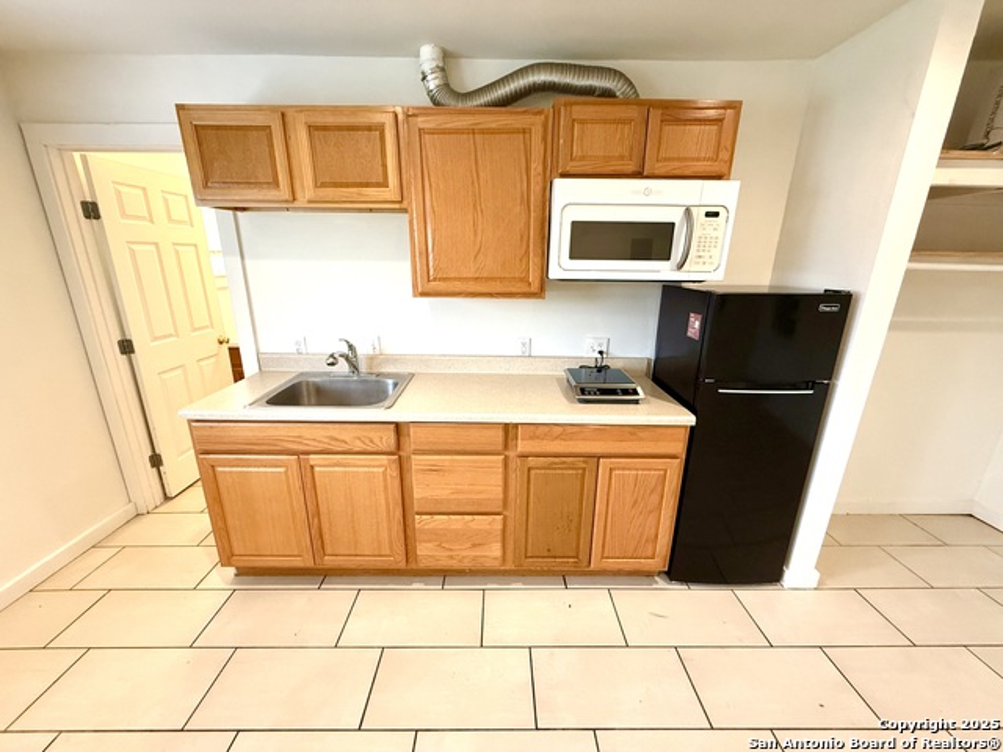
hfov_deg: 102.1
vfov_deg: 85.7
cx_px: 502
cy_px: 376
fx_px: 406
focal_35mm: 14
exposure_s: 1/120
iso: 320
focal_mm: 2.22
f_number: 2.2
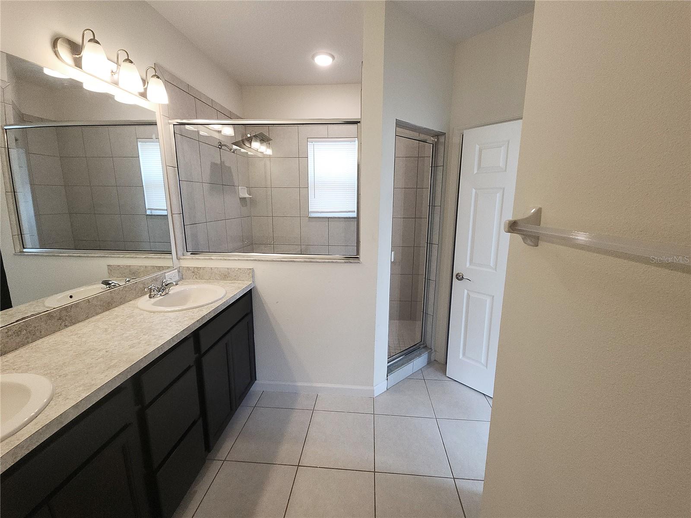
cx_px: 346
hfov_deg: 106.2
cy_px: 259
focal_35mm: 13
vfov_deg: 89.9
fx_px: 260
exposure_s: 1/59
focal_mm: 2.2
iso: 92
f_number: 2.2
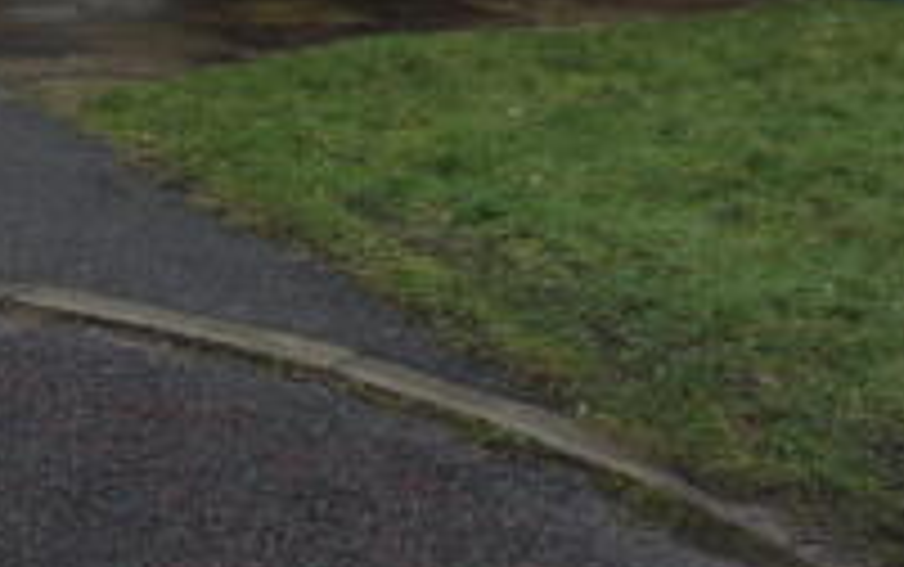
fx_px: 2121
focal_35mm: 86
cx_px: 416
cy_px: -362
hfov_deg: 24.1
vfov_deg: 14.0
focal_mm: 6
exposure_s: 1/400
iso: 80
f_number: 2
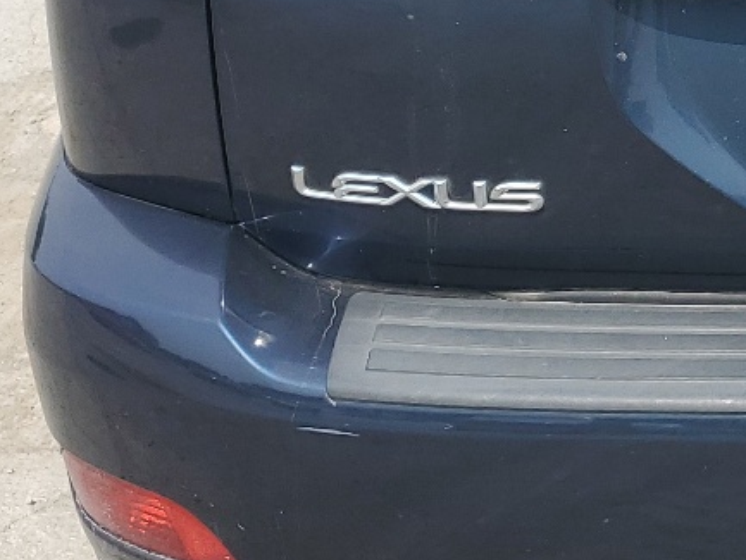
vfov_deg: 15.0
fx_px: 2069
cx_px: 1034
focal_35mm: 96
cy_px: -60
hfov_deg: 18.6
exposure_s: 1/2500
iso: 50
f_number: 1.5
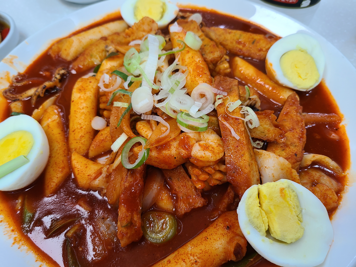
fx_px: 267
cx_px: 178
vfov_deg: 53.1
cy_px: 134
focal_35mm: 26
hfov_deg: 67.3
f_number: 1.8
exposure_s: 1/60
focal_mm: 5.4
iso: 64
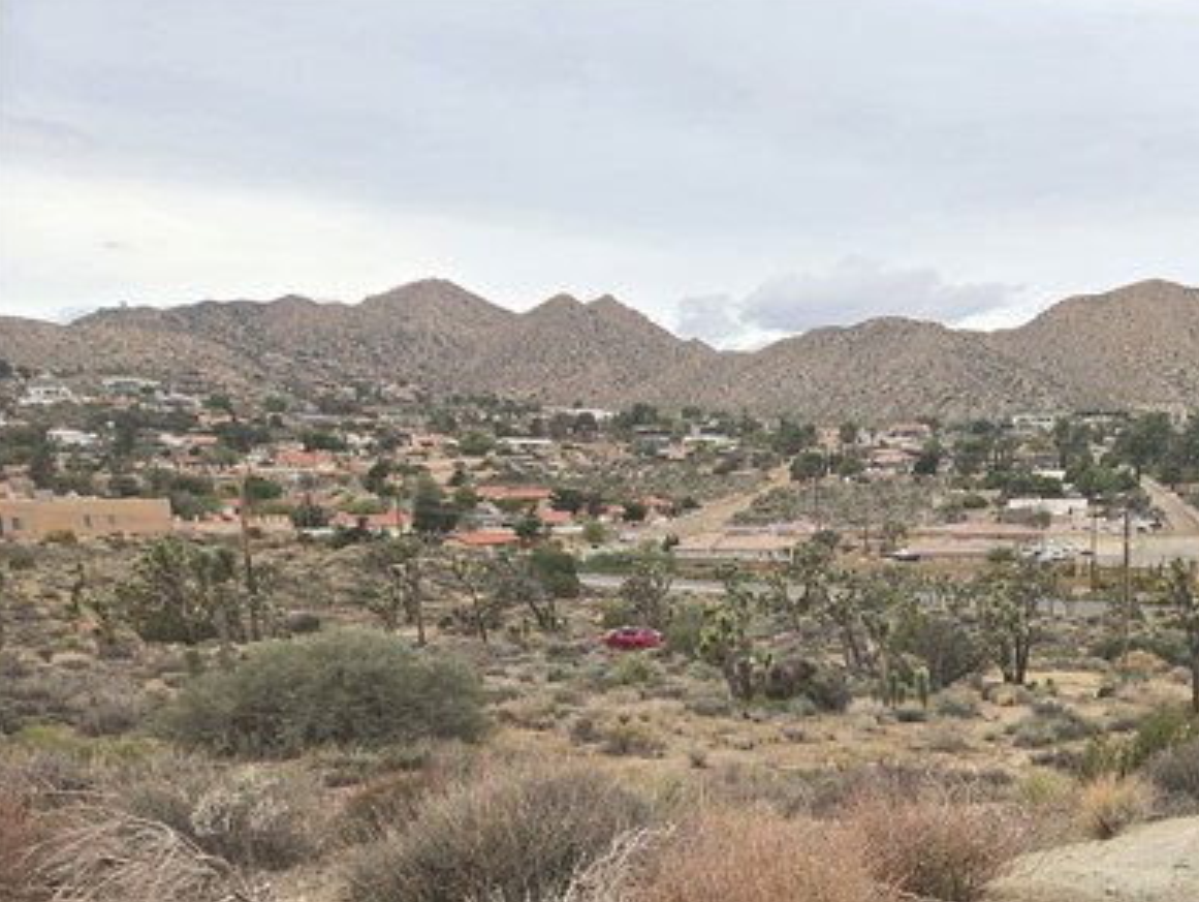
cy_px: 728
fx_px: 1317
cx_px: 985
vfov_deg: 36.4
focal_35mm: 38
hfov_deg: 46.0
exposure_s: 1/794
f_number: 1.8
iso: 25
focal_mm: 5.4
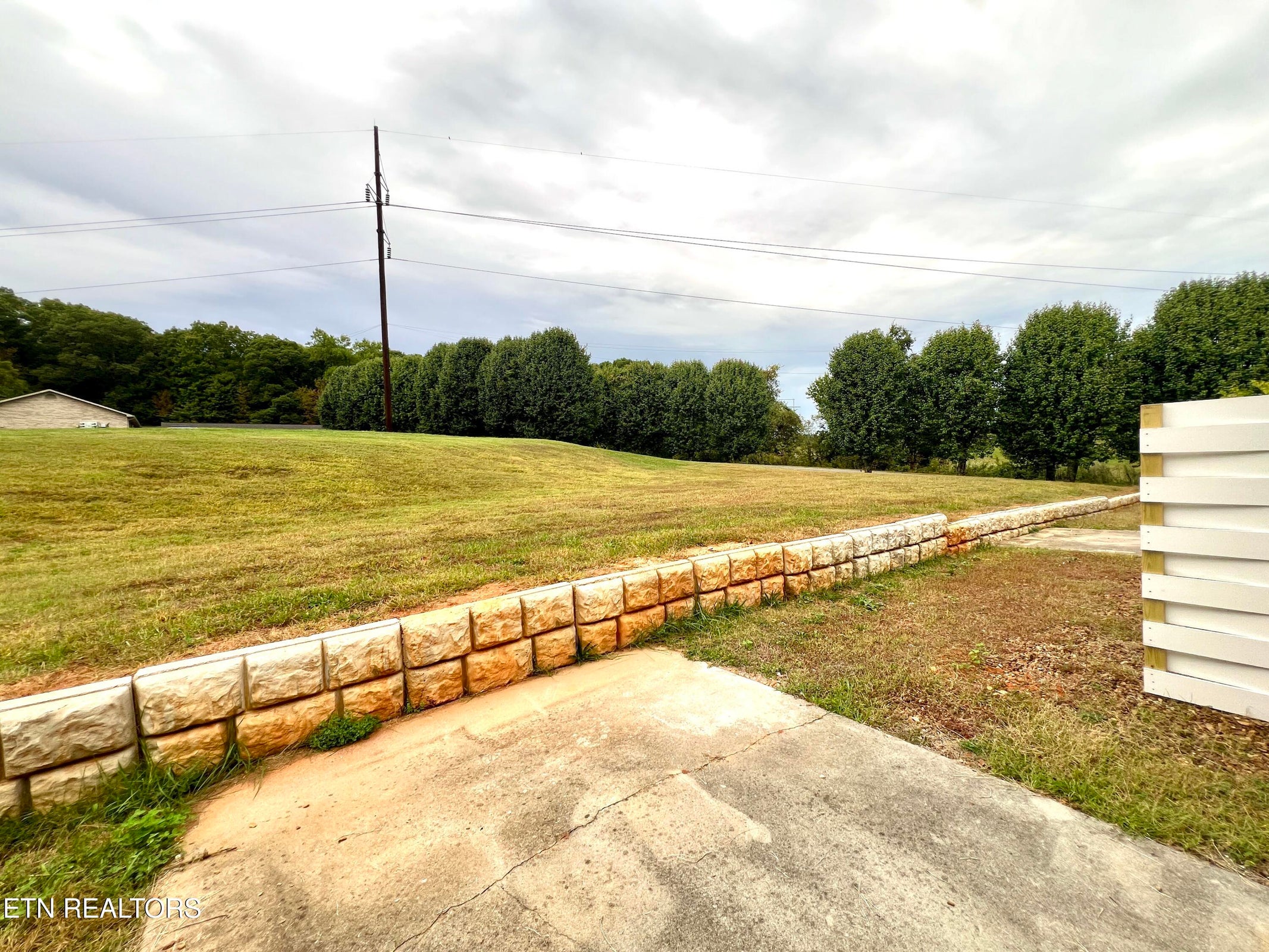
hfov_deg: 106.2
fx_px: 477
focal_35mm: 13
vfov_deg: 89.9
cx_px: 634
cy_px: 476
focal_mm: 1.57
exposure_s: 1/242
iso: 32
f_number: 1.8
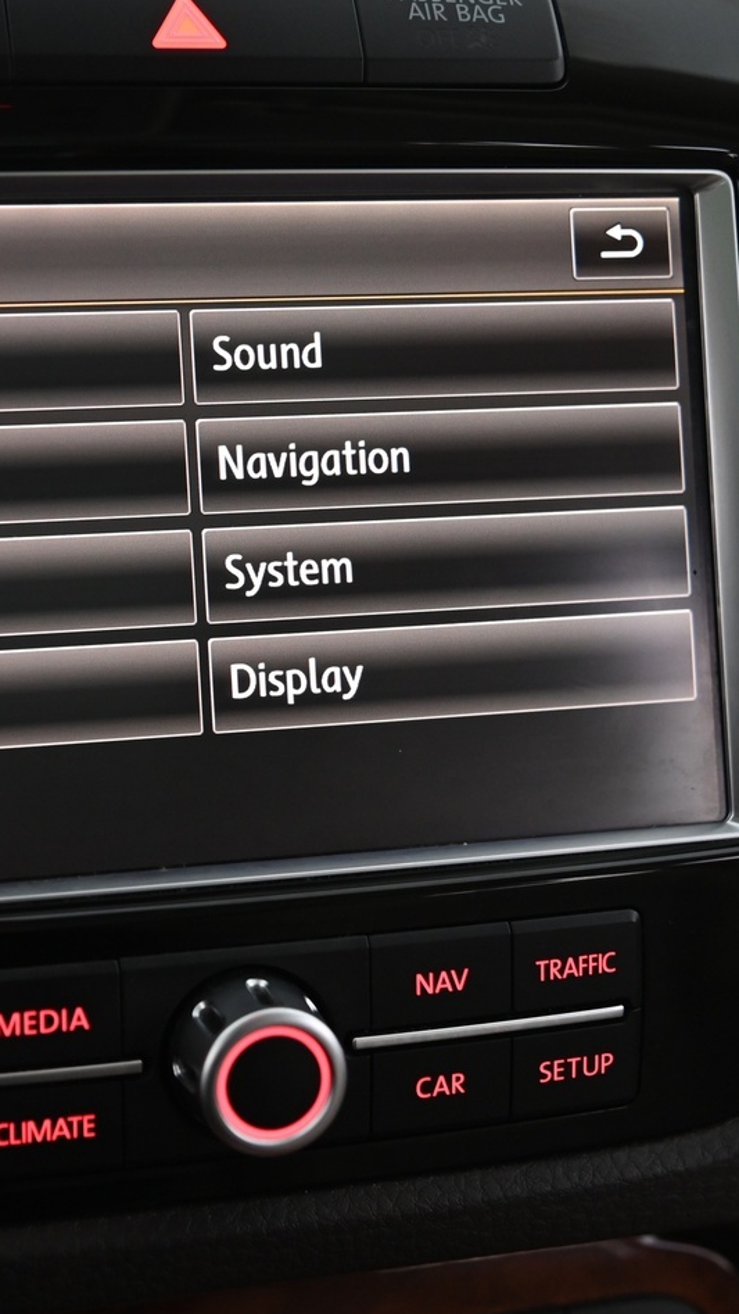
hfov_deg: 19.4
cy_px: 626
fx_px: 2124
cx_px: 78
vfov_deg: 34.3
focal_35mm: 61
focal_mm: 34
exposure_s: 1/25
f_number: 4
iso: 2000
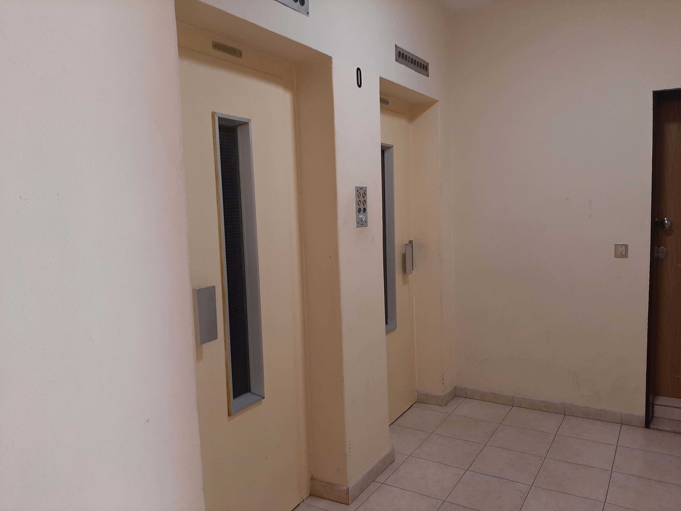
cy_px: 256
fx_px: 531
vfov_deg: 51.4
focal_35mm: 27
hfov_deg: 65.3
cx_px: 340
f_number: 1.7
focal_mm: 3.93
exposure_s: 1/50
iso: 100
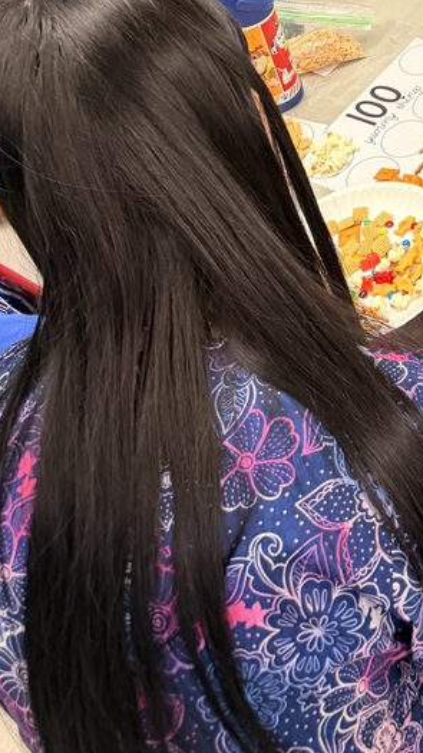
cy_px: 20
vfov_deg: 36.9
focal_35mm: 51
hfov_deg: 21.4
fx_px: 1018
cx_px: 536
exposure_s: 1/60
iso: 320
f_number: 1.78
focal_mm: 6.76
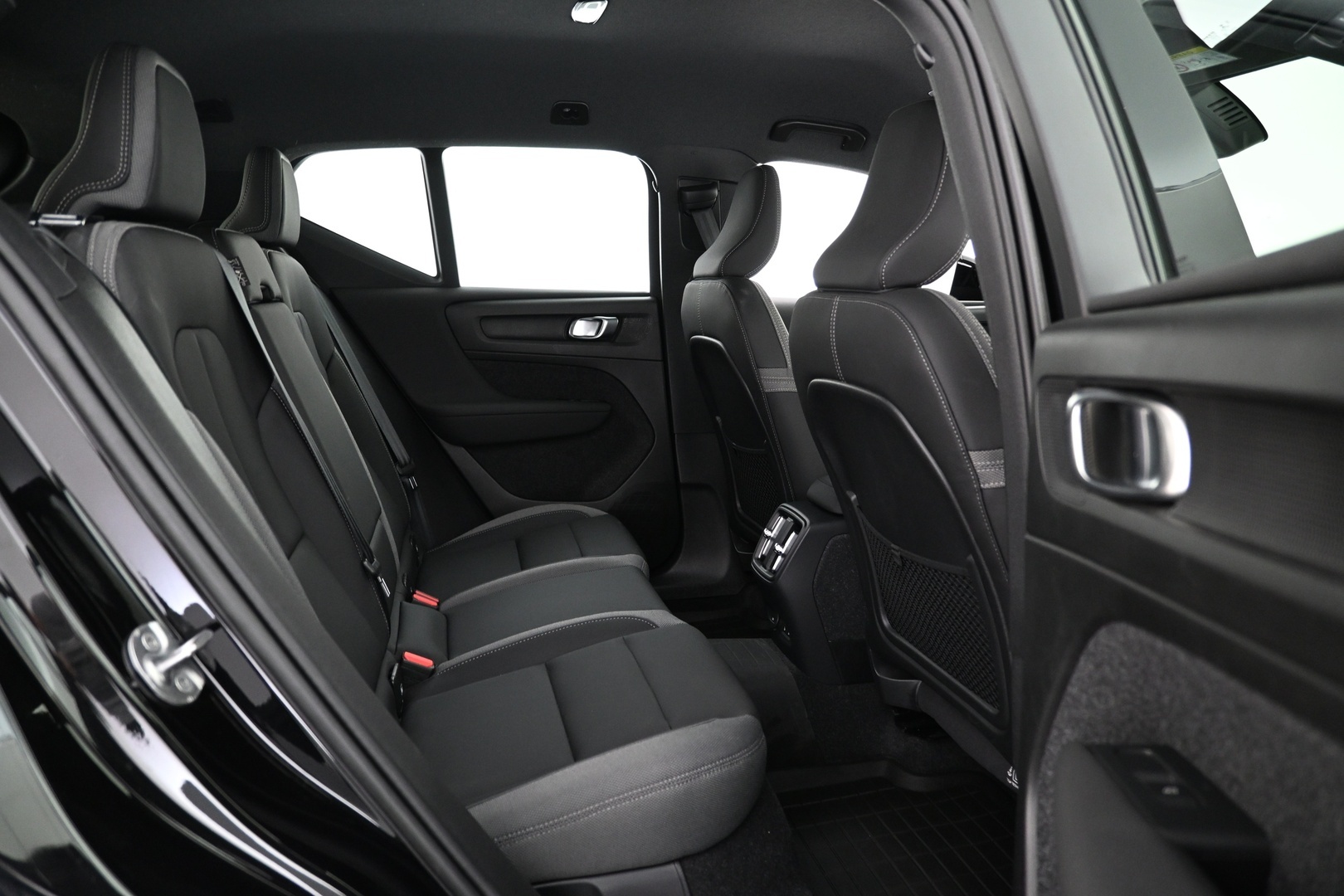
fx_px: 896
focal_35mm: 24
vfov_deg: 53.1
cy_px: 448
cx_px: 672
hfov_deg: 73.7
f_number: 3.5
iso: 1600
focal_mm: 16
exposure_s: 1/13
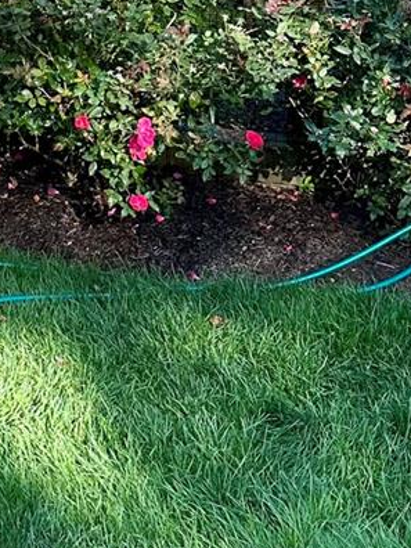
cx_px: -248
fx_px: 1472
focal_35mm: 93
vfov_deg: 19.6
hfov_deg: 14.6
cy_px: -143
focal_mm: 6.86
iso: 80
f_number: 1.78
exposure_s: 1/935
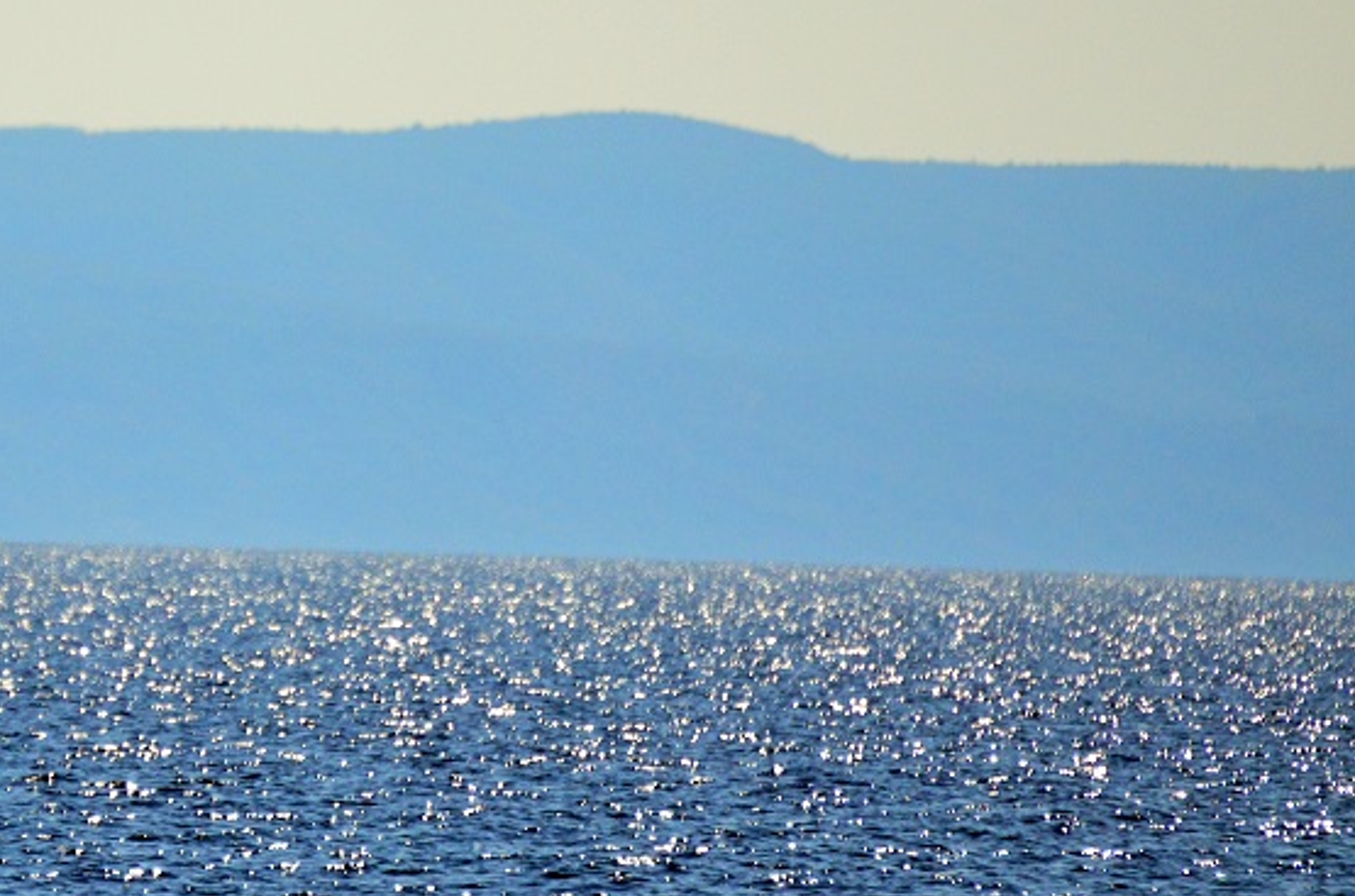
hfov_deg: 2.5
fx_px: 30447
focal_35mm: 811
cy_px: 251
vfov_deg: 1.7
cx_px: 237
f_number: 5.6
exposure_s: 1/8000
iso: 1000
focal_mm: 300
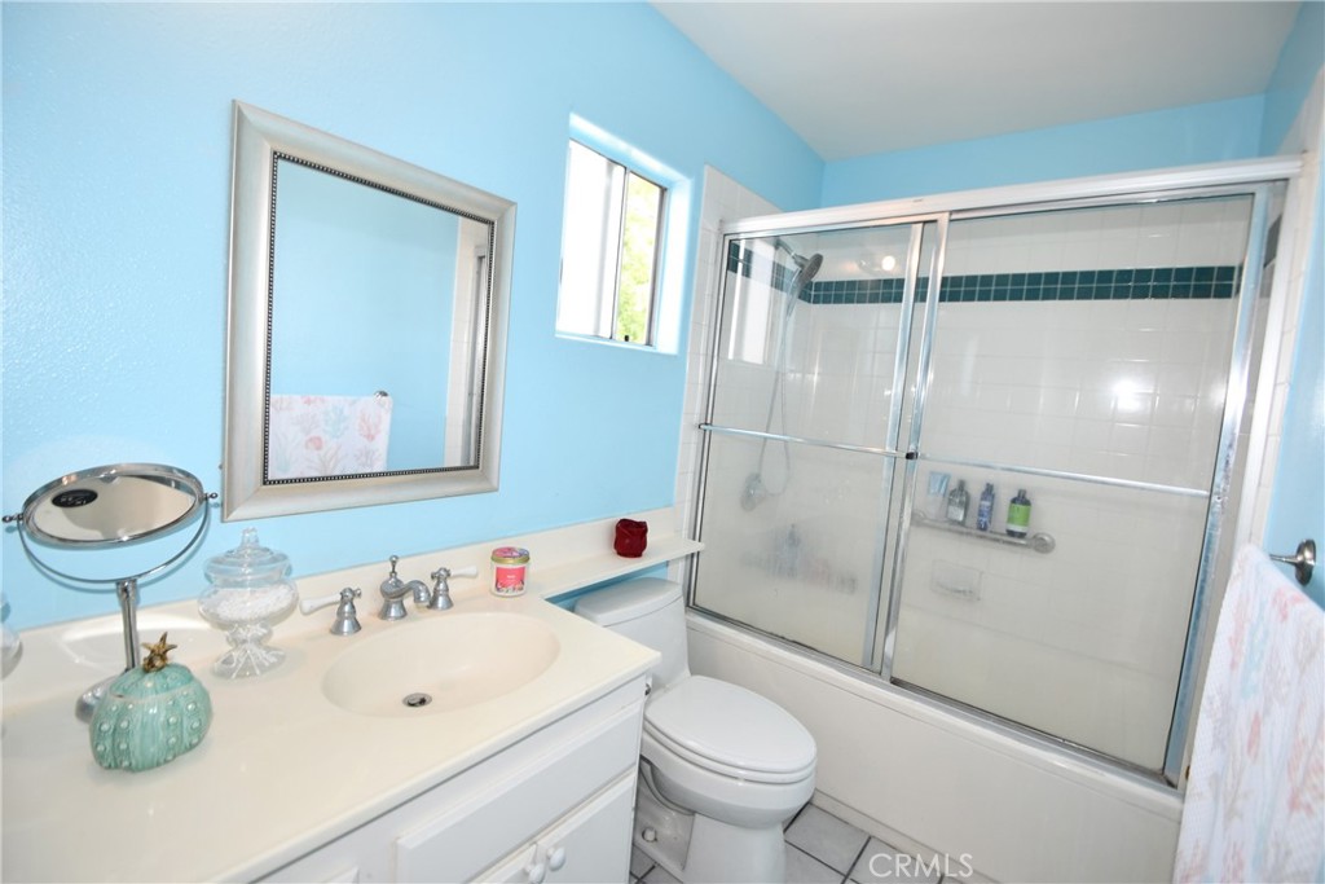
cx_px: 662
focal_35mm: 15
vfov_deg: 77.3
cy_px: 442
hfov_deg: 100.4
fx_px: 552
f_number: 4
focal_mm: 10
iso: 250
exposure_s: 1/60
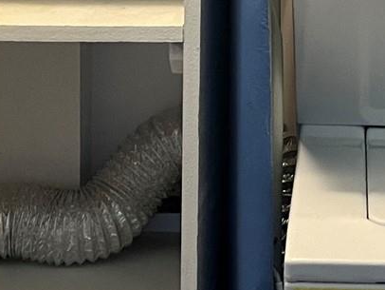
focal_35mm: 131
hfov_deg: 14.9
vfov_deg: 11.1
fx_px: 1458
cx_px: 338
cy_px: -46
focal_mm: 5.1
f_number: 1.6
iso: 320
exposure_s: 1/60
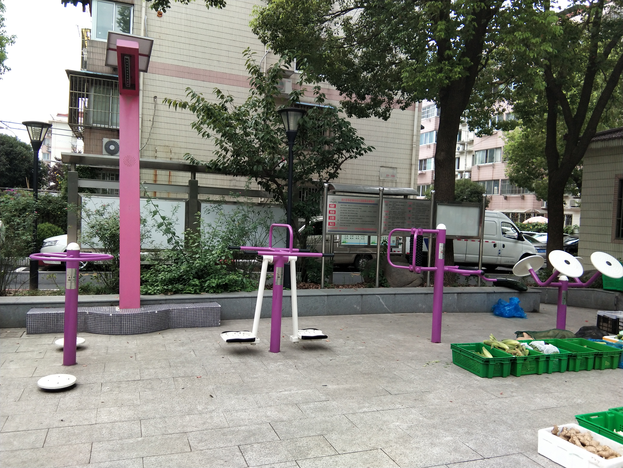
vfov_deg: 45.4
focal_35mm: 31
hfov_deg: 58.4
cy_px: 234
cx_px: 312
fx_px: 558
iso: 50
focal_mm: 3.69
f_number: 2.2
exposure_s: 1/334
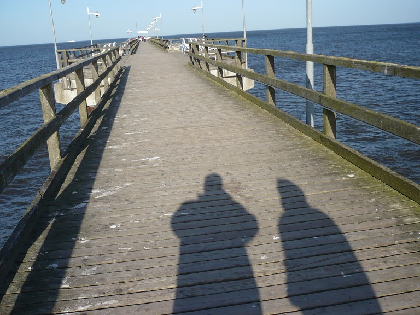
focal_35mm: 36
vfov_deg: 39.7
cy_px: 158
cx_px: 210
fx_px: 437
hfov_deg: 51.4
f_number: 8
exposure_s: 1/200
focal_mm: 5.8
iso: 100
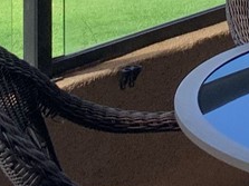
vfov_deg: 6.8
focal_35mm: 208
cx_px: 279
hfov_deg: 9.4
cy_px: -242
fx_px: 1495
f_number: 1.8
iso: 16
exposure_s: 1/869
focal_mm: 3
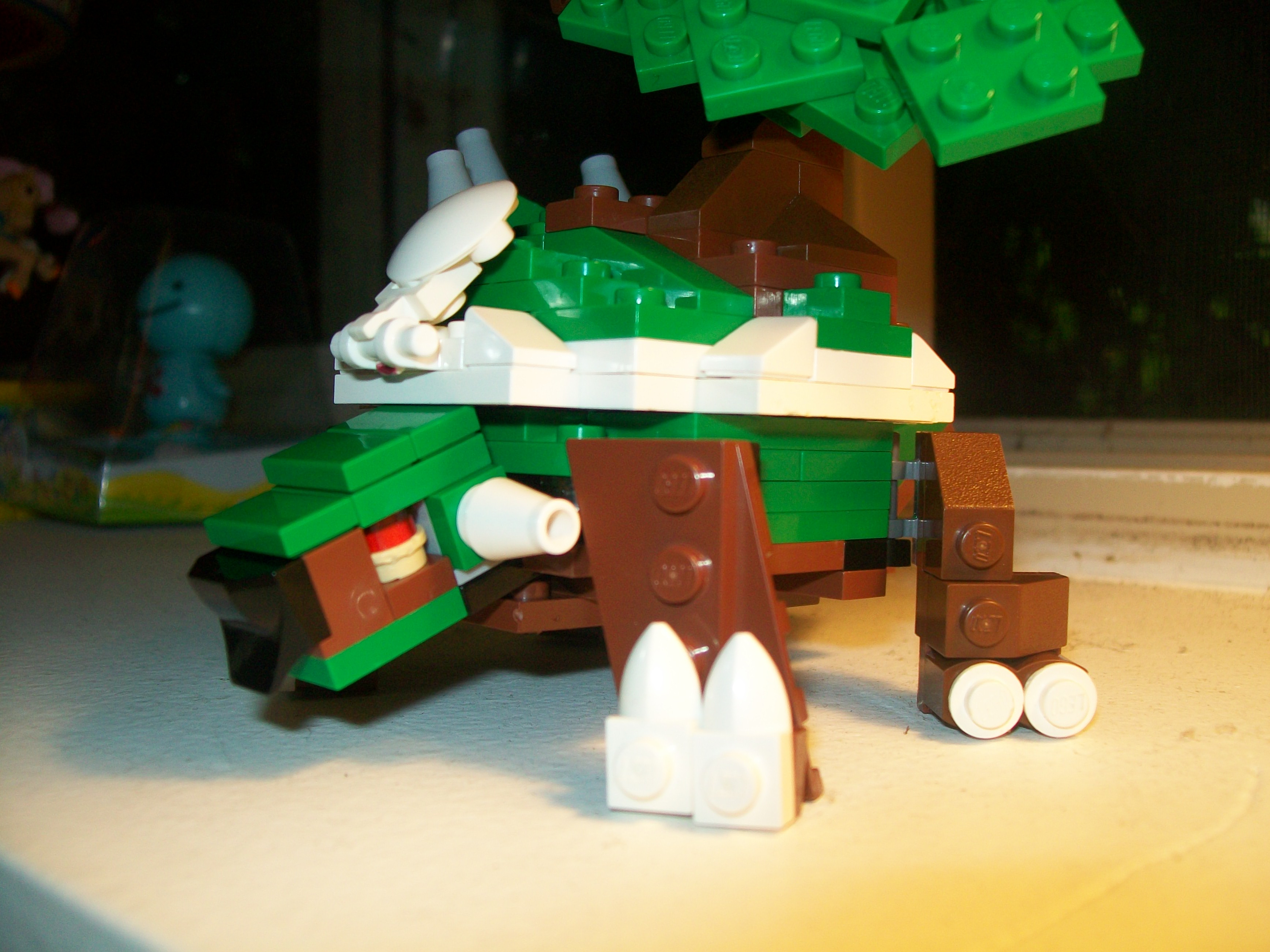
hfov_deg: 51.4
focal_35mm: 36
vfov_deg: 39.7
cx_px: 635
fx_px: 1321
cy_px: 476
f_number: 2.7
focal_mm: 6
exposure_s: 1/60
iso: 64
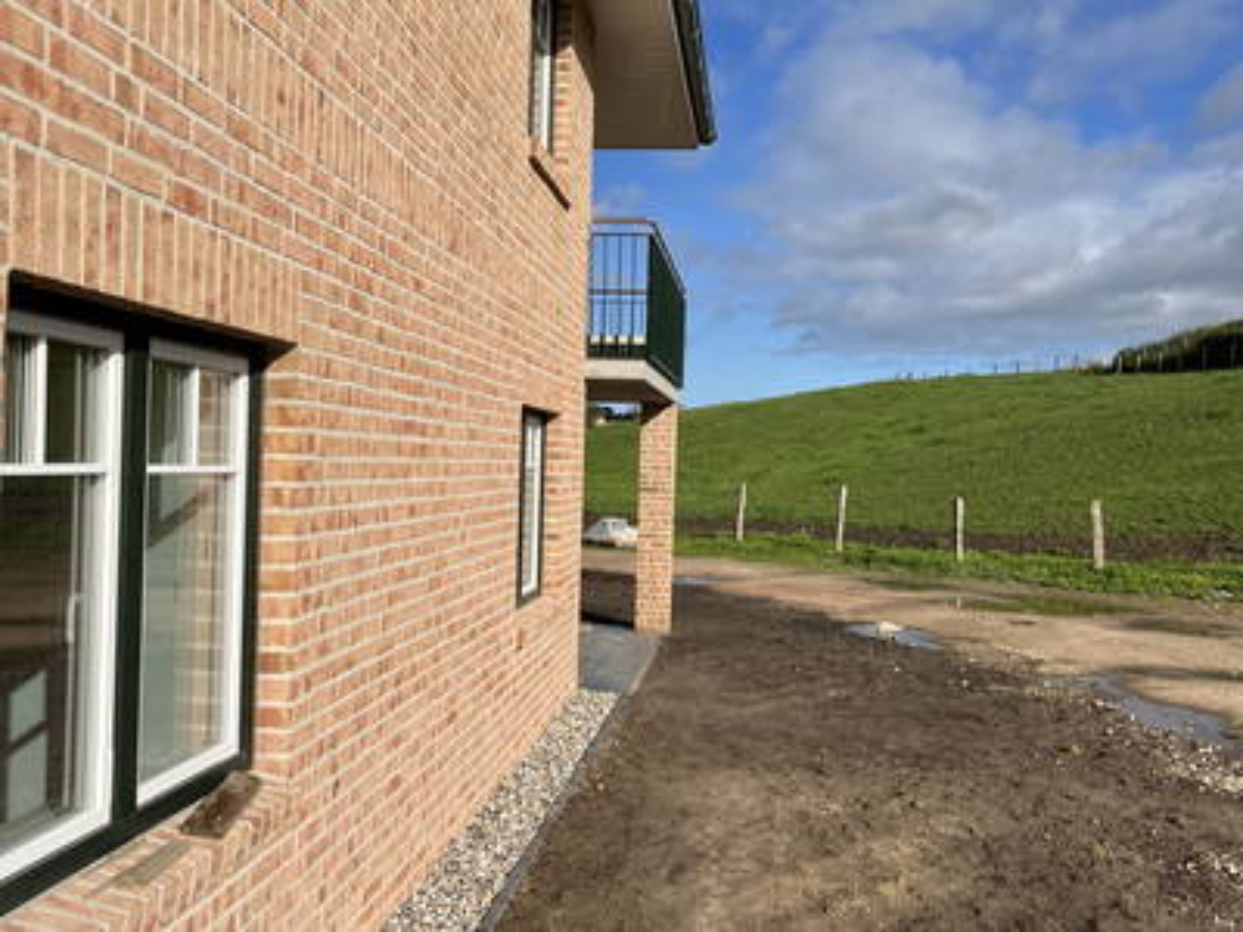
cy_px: 466
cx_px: 622
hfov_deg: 67.3
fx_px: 934
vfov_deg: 53.1
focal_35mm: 26
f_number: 1.6
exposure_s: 1/6494
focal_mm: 5.1
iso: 50
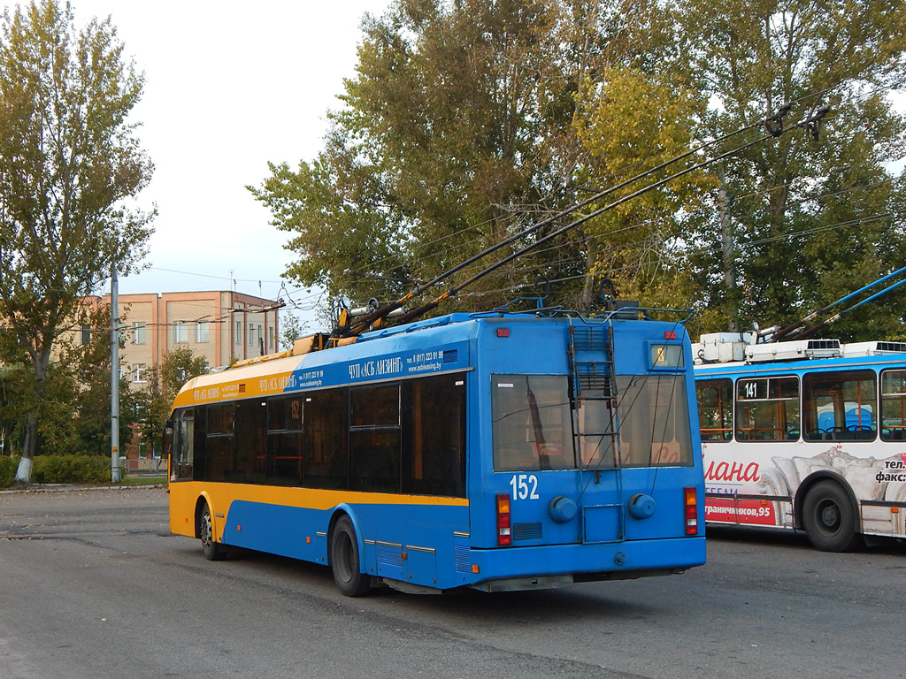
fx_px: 1125
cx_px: 453
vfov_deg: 33.6
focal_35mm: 43
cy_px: 340
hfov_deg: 43.9
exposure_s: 1/60
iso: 125
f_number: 3.6
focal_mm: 7.7
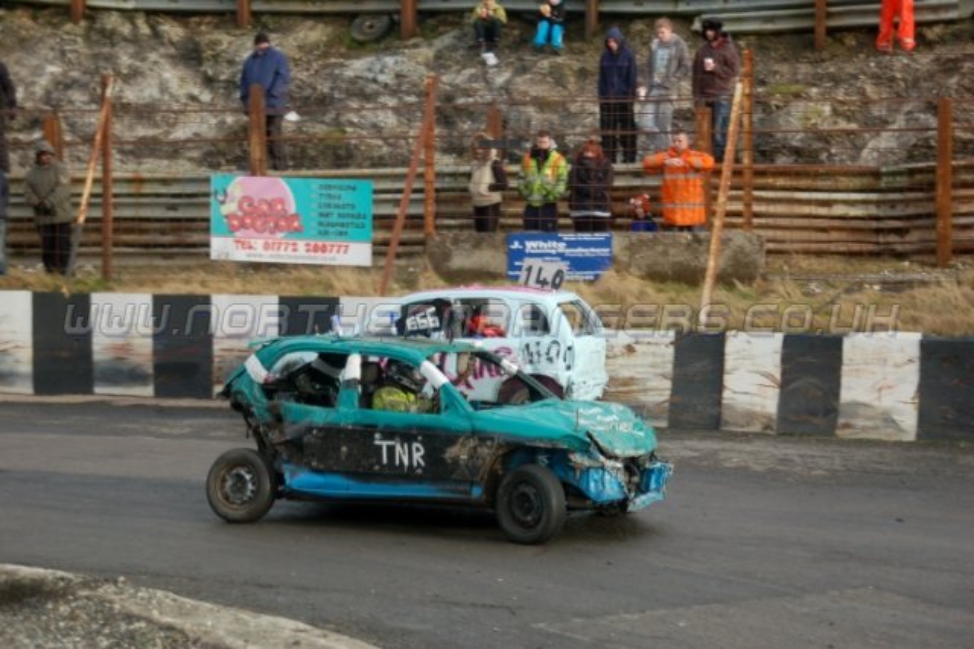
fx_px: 2231
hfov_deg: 24.6
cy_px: 324
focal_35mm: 82
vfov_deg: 16.5
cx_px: 487
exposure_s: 1/500
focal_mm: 55
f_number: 5.3
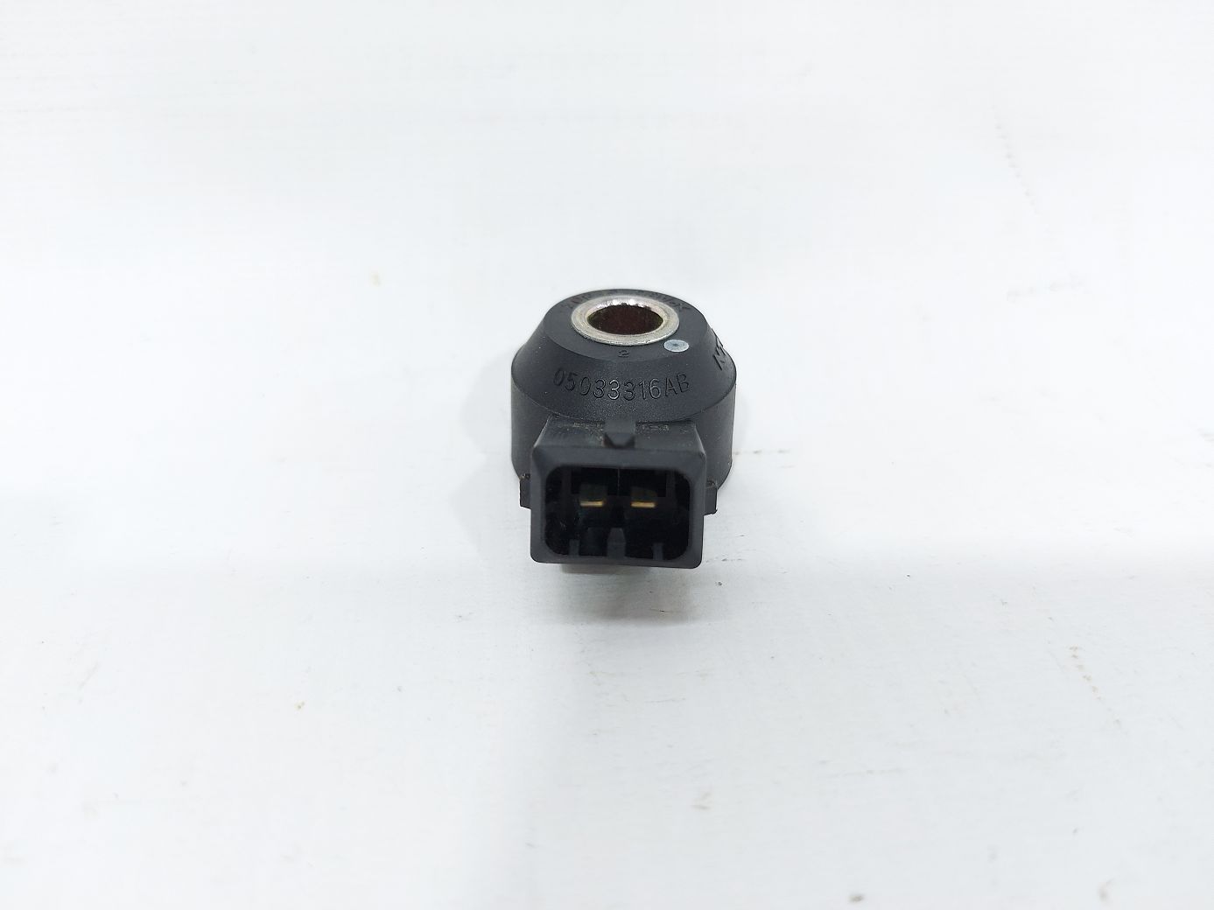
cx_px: 607
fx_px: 842
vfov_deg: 56.8
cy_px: 455
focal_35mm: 24
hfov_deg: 71.6
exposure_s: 1/50
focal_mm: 5.23
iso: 80
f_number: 1.8
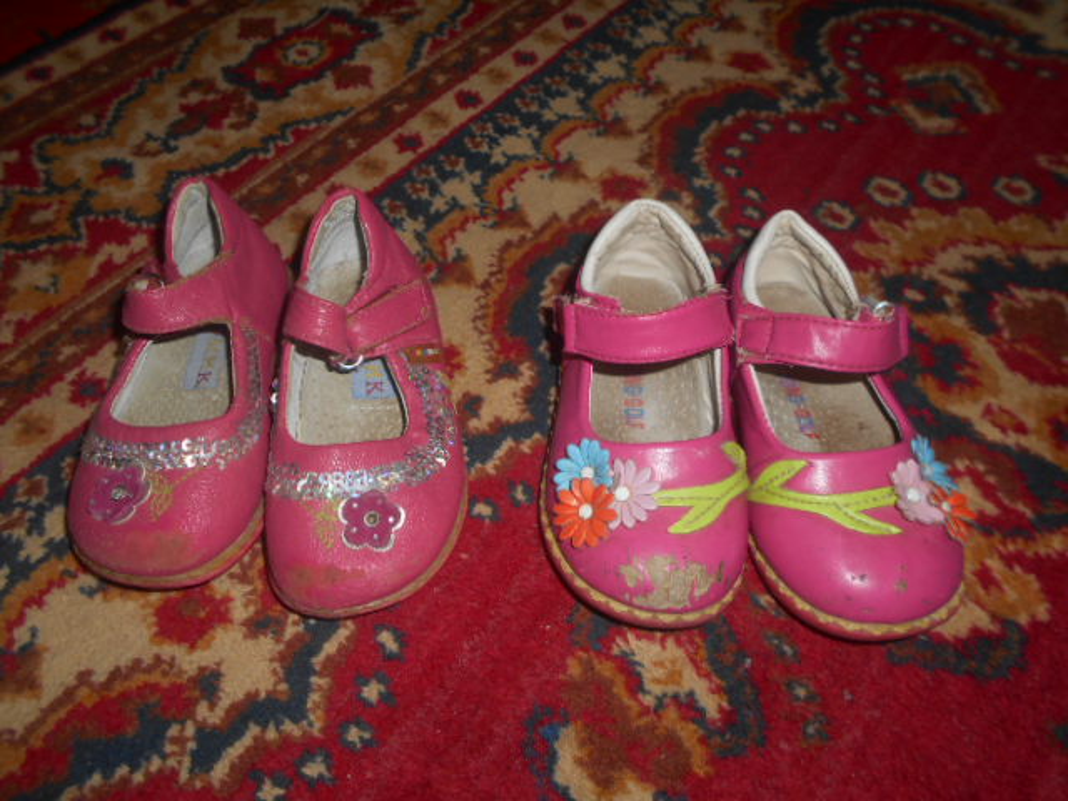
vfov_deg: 53.1
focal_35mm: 26
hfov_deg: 67.3
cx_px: 534
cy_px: 400
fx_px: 802
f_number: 3.2
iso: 80
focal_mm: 4.6
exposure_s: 1/25
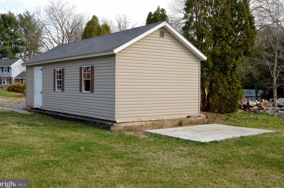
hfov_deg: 45.0
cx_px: 148
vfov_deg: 30.7
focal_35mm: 44
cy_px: 89
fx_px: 343
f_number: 14
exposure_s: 1/250
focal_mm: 27
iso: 800
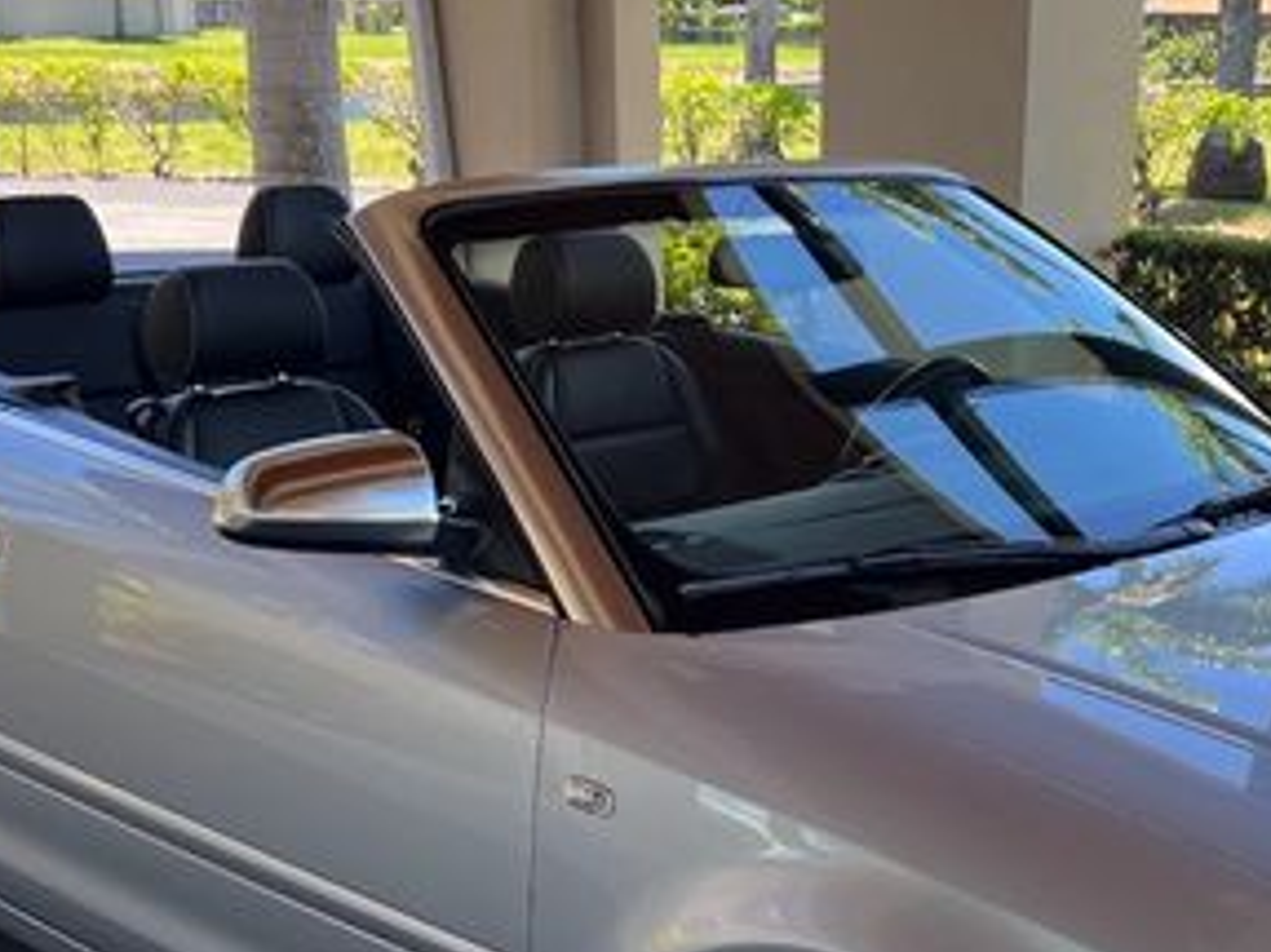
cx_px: 864
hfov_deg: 32.9
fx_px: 2129
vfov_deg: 24.8
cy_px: 775
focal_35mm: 58
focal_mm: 5.7
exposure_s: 1/427
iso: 50
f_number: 1.5
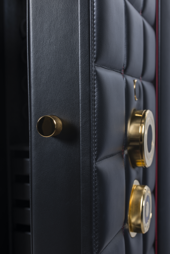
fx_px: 354
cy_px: 127
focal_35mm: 50
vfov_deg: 39.6
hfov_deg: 27.0
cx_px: 85
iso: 100
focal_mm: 50
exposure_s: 1/200
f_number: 10
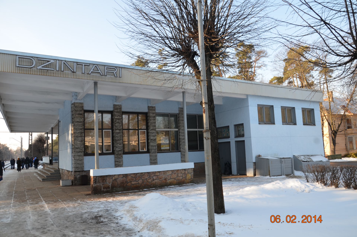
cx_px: 178
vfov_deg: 47.7
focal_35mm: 27
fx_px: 267
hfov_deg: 67.5
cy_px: 118
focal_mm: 18
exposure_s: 1/180
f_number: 6.7
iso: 200
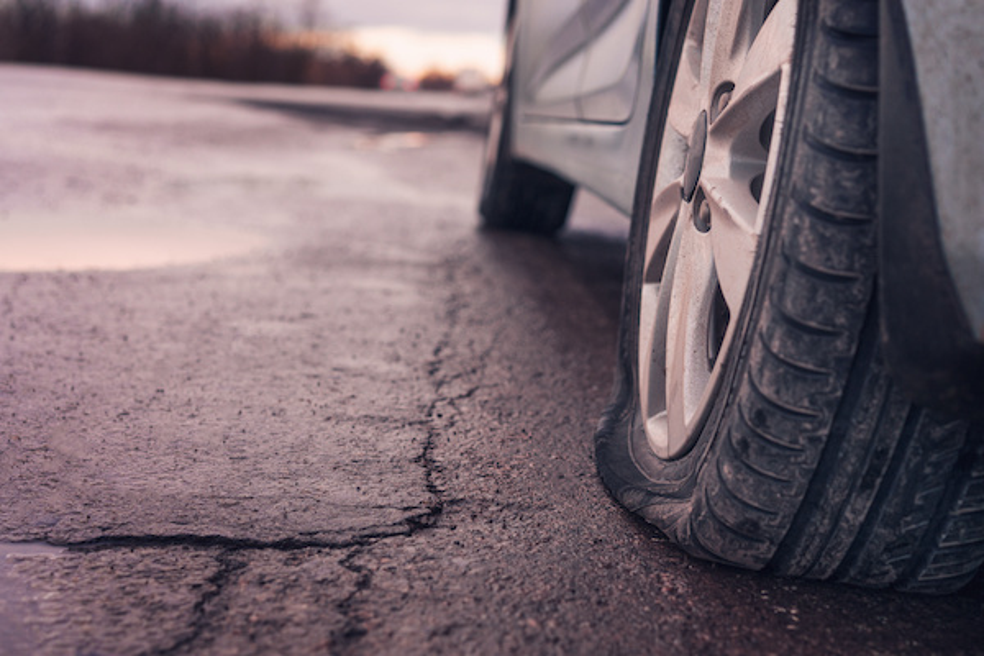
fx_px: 1503
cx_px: 492
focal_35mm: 55
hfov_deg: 36.2
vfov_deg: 24.6
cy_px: 328
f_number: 4.5
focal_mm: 55
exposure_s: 1/160
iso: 320
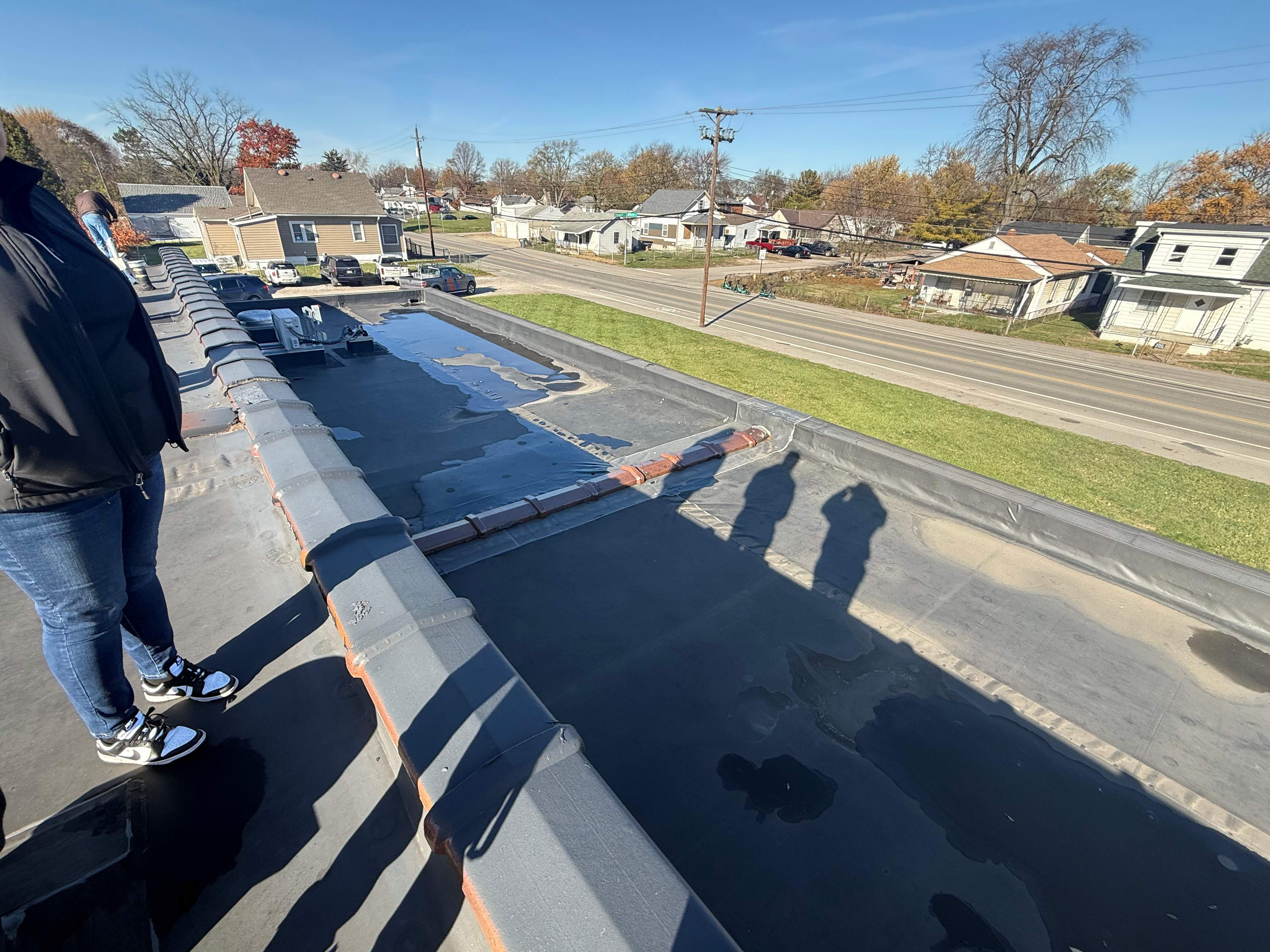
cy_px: 493
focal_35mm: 15
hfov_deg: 98.1
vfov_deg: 81.7
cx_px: 616
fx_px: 550
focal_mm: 2.22
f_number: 2.2
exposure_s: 1/619
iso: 50
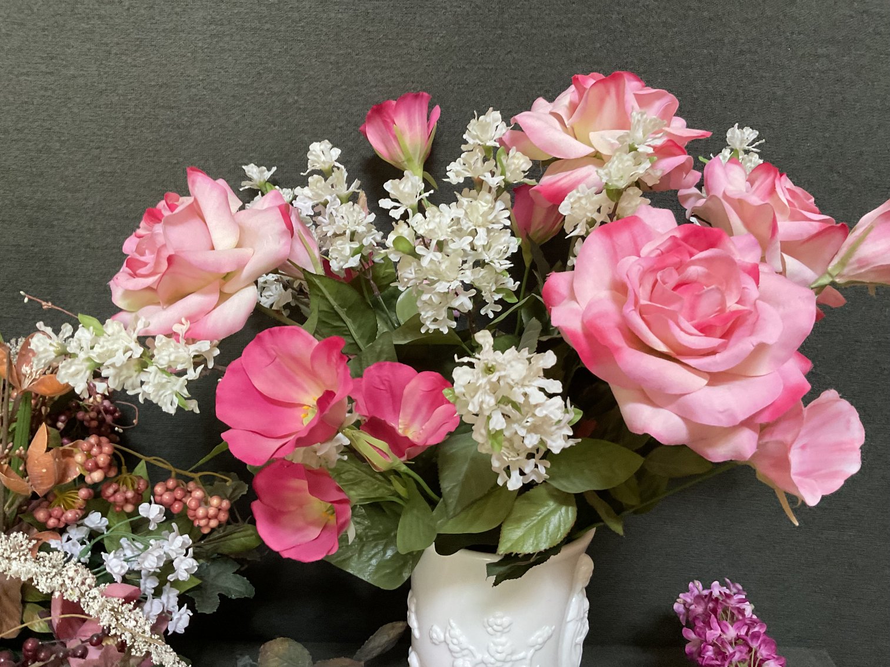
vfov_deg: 48.2
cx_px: 445
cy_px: 334
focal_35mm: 29
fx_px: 746
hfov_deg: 61.7
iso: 200
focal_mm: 3
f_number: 1.8
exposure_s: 1/60
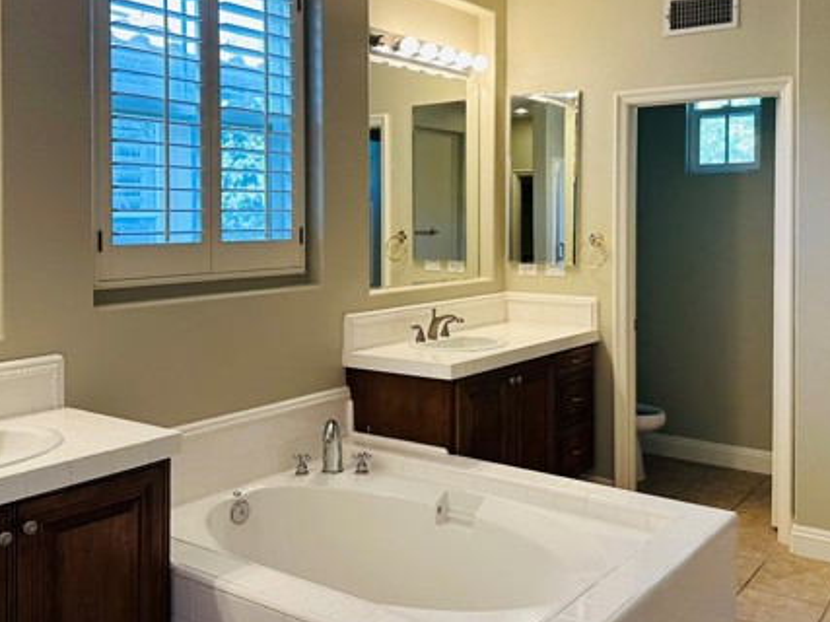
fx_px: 863
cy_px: 224
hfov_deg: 51.3
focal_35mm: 36
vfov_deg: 39.3
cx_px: 435
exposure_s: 1/120
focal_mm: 6.86
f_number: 1.78
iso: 125
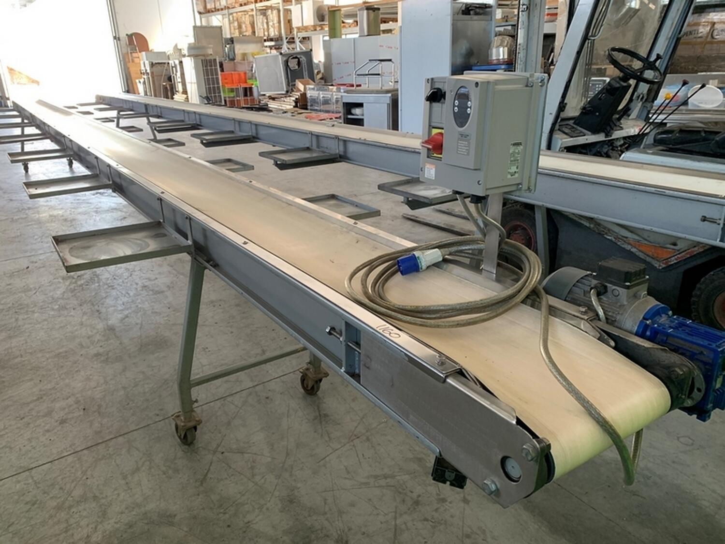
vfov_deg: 53.1
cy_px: 272
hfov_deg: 67.3
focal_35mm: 26
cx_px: 362
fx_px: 545
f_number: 1.8
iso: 125
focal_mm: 4.25
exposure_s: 1/60
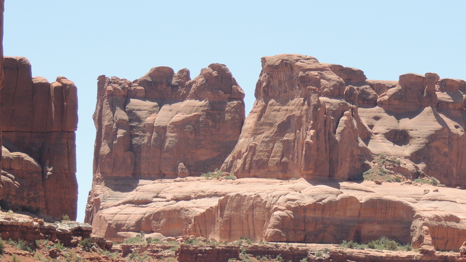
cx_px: 369
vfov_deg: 5.8
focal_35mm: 209
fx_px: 2582
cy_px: 200
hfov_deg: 10.3
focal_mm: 21.4
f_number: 4.2
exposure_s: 1/400
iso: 100
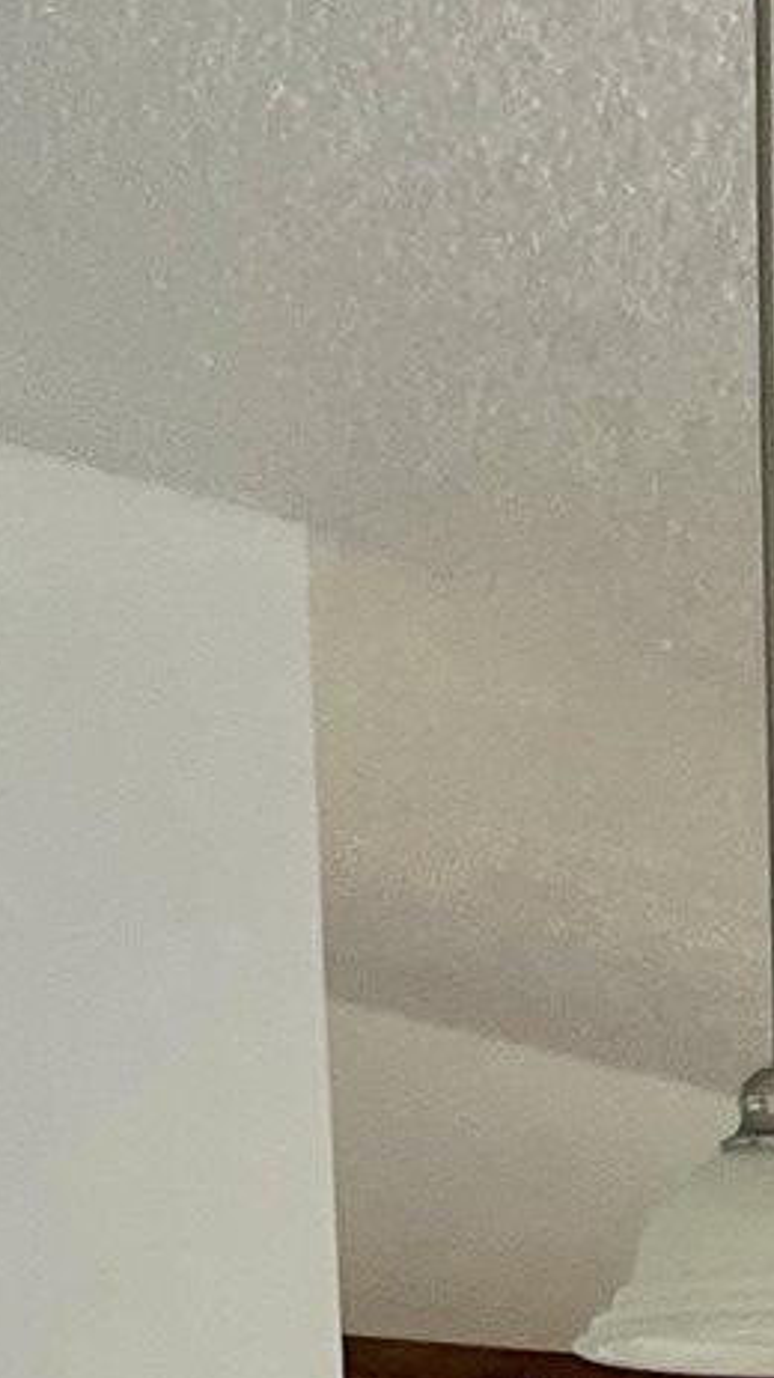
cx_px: 2024
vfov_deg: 12.6
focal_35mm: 141
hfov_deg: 7.8
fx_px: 5151
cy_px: 3066
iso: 125
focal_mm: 5.1
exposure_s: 1/120
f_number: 1.6
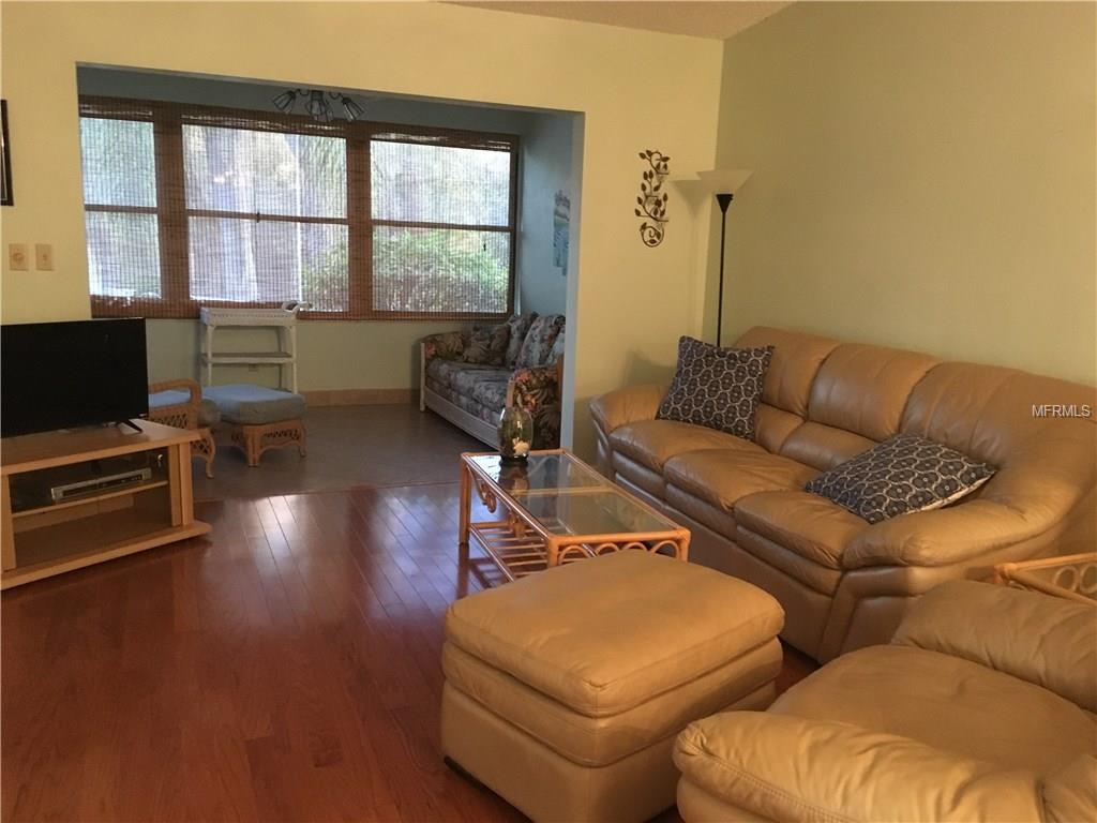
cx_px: 548
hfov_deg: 61.7
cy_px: 412
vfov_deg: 48.2
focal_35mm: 29
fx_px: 919
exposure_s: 1/15
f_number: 2.2
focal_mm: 4.15
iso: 320
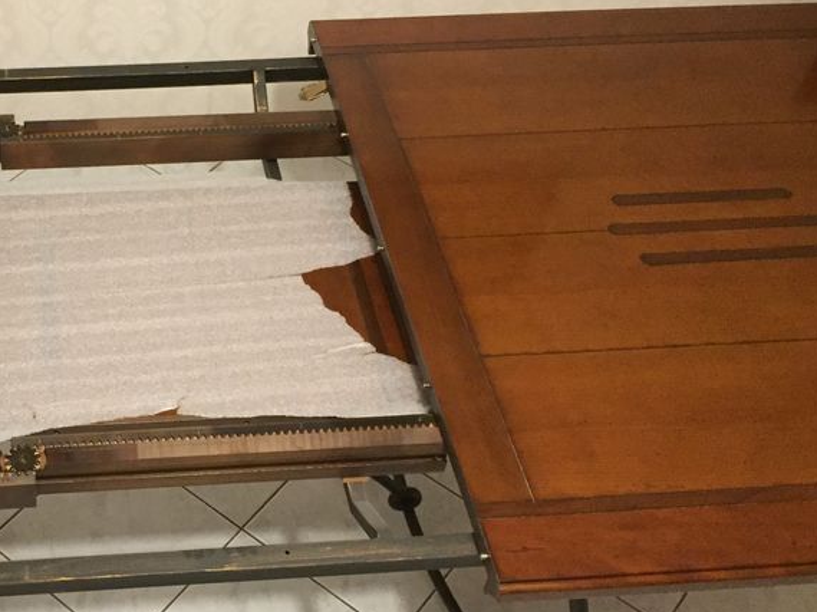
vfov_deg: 28.5
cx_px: 119
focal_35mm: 51
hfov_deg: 35.8
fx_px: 1203
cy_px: 329
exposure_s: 1/17
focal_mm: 4.15
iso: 400
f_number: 2.2
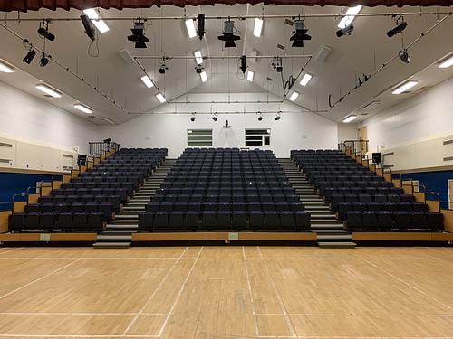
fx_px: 340
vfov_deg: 53.1
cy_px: 170
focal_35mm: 26
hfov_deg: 67.3
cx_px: 226
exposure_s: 1/50
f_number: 1.8
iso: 200
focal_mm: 4.25
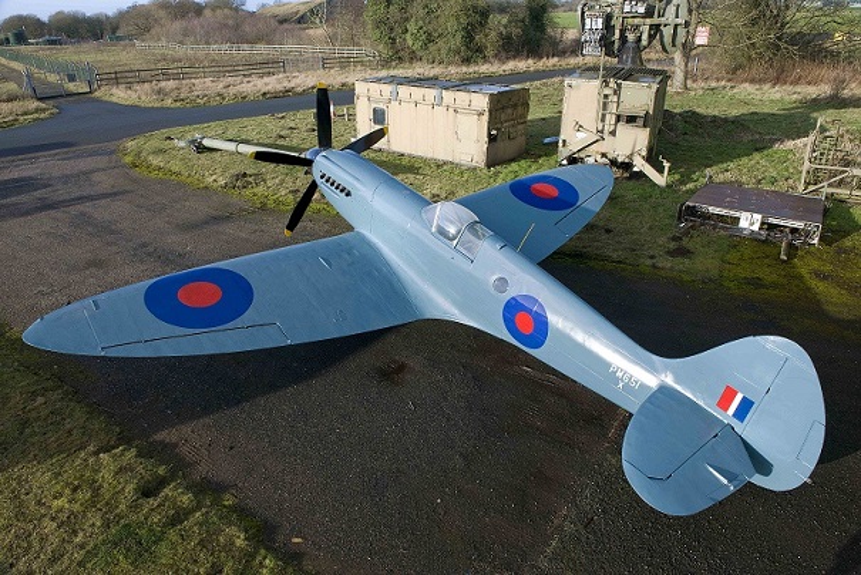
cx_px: 430
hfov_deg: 73.7
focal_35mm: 24
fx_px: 574
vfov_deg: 53.2
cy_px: 288
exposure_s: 1/25
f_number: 13
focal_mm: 24
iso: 160
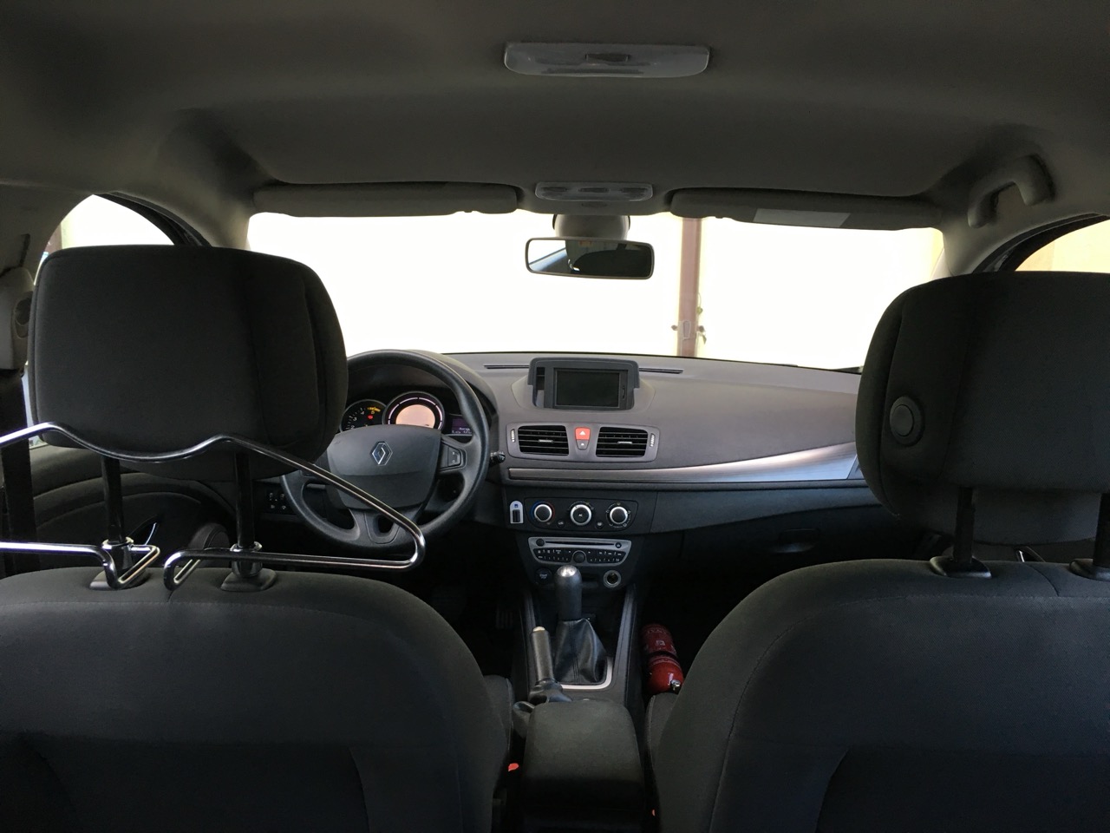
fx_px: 930
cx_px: 555
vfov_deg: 48.2
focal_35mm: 29
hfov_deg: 61.7
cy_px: 416
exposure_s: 1/33
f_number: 2.2
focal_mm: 4.15
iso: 50
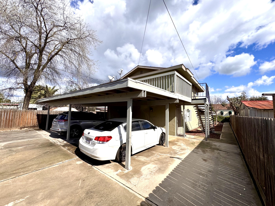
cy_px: 103
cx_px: 138
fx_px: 111
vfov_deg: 85.7
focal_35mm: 14
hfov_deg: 102.1
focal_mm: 2.22
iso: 50
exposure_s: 1/2584
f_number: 2.2
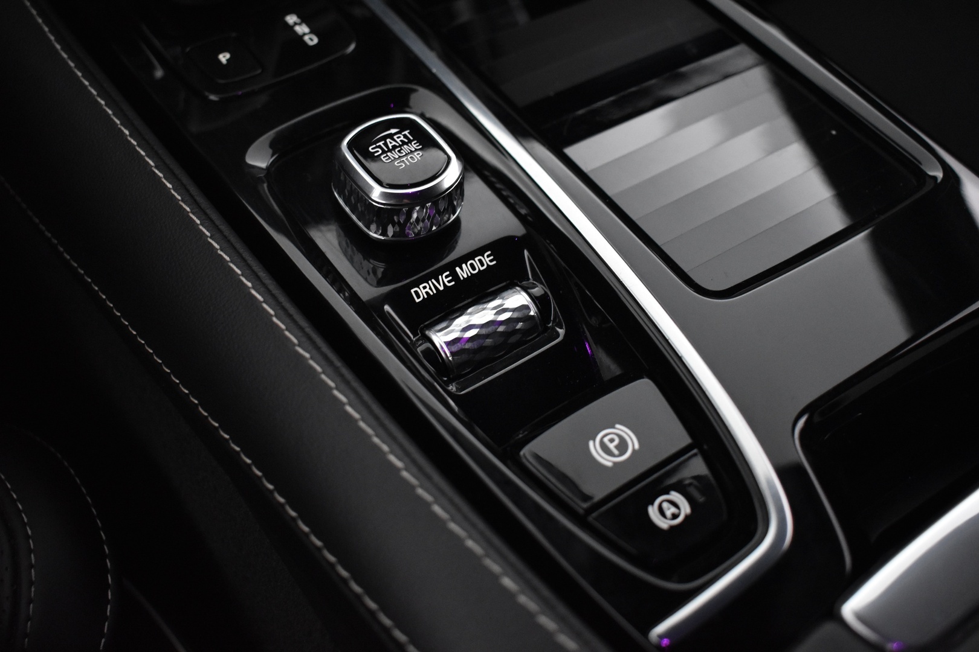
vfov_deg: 34.2
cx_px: 490
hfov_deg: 49.6
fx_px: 1061
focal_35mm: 39
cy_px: 326
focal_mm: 26
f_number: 4
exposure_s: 1/40
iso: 2800
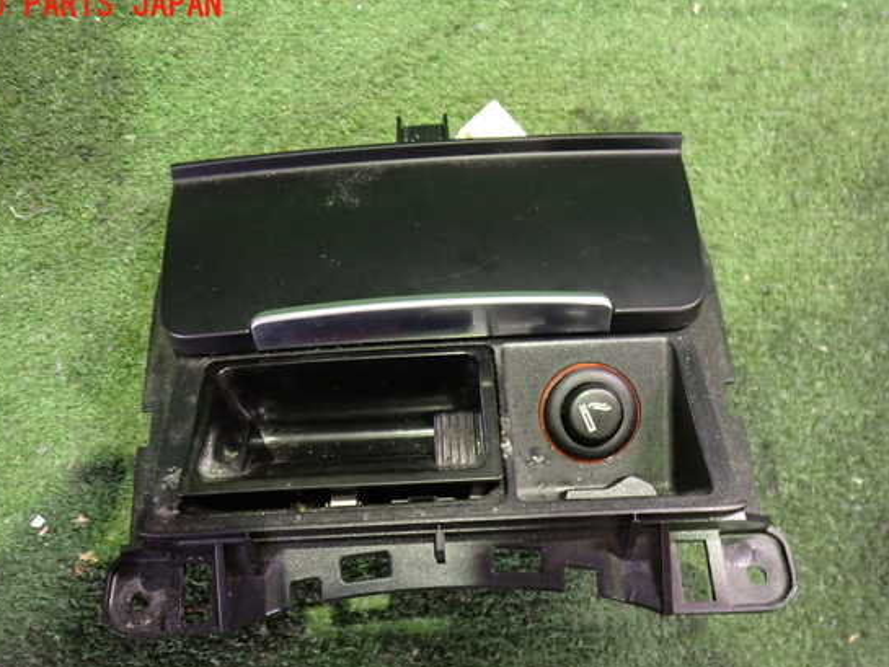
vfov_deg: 42.9
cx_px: 414
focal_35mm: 33
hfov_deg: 55.3
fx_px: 848
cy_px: 352
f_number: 2.3
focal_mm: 5.4
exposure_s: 1/15
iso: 800
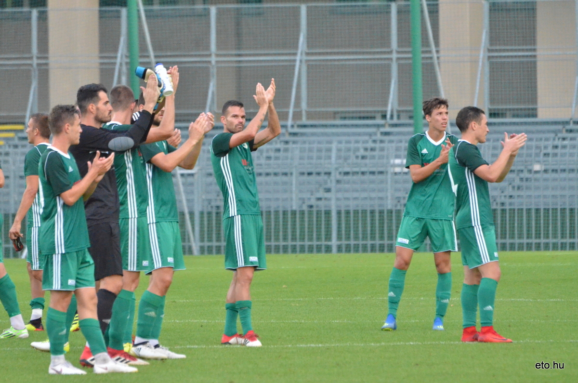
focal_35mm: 450
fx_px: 7211
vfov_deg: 3.0
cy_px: 192
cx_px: 289
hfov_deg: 4.6
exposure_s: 1/2500
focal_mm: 300
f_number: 6.3
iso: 6400
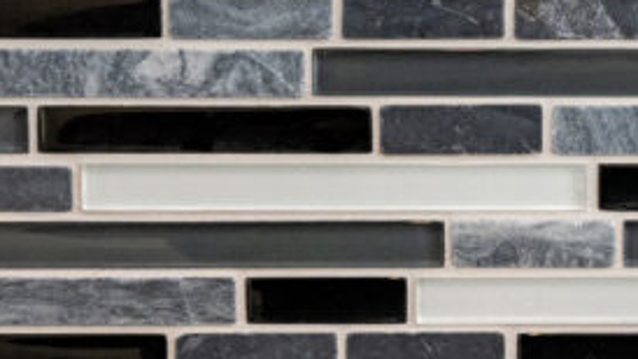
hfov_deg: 16.2
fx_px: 2231
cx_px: 440
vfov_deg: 9.2
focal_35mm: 132
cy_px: 119
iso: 1250
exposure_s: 1/200
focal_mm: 22.5
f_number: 4
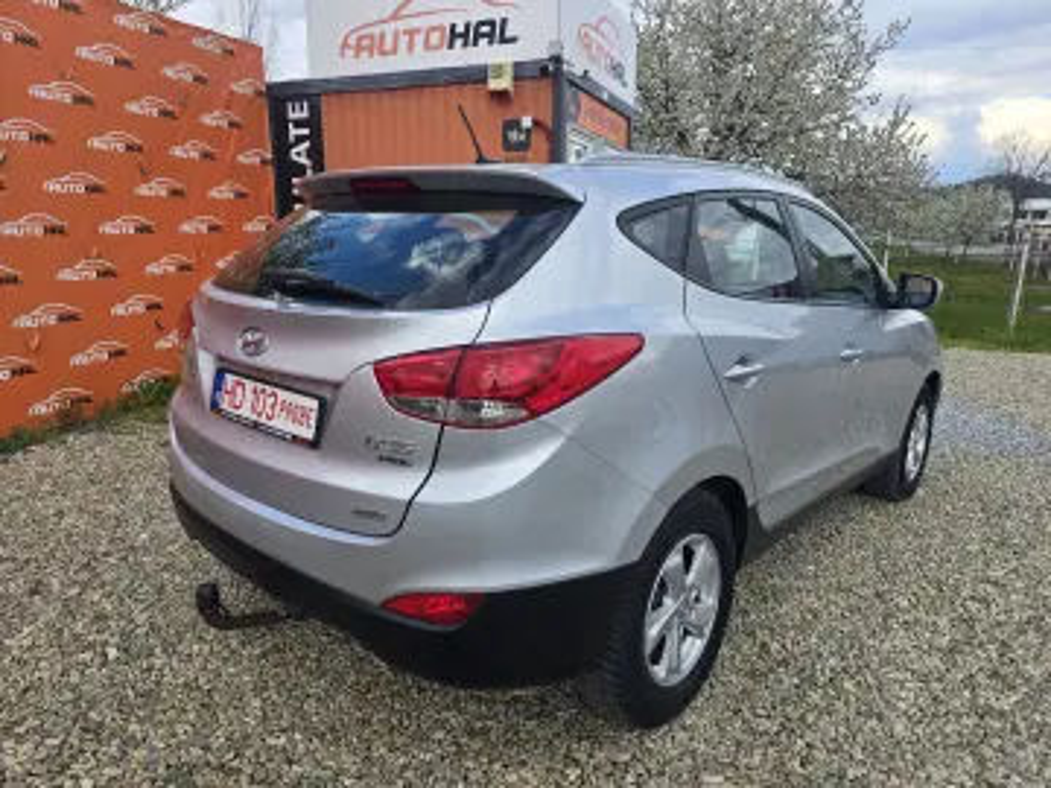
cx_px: 526
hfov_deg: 73.9
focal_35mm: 23
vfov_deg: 58.9
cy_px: 394
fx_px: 698
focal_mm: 6.3
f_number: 1.7
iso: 12
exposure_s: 1/309
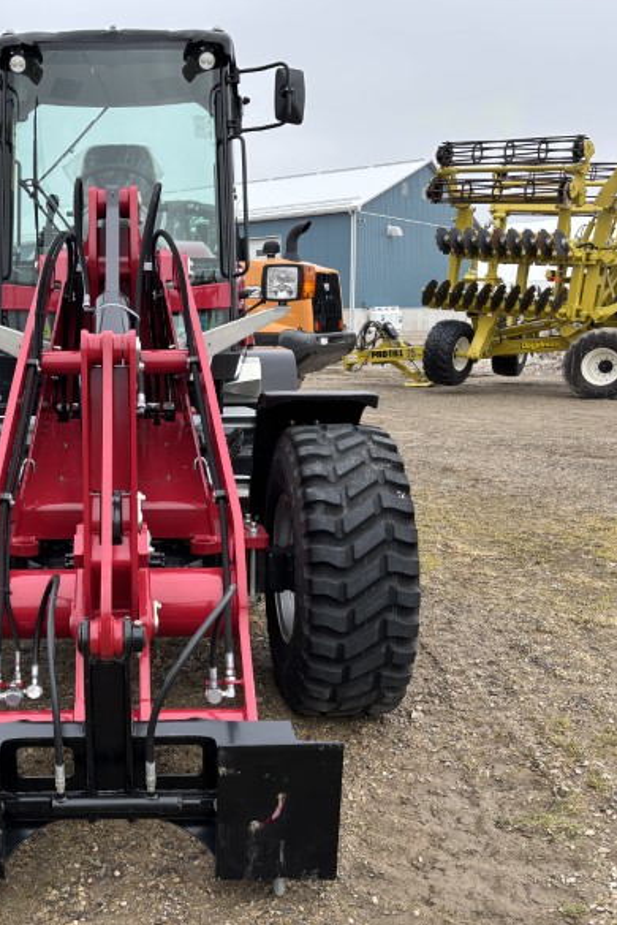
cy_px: 463
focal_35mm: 37
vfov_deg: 51.9
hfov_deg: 35.0
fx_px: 951
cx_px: 139
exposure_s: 1/787
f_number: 1.6
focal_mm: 5.96
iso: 50
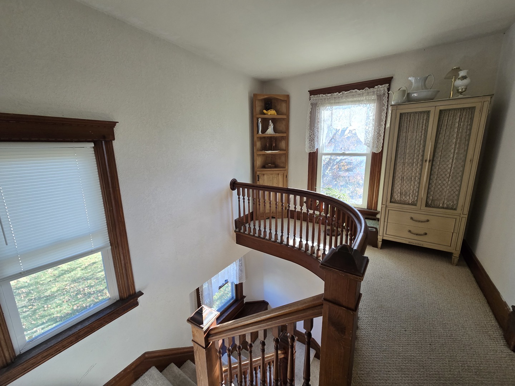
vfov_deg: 89.9
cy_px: 193
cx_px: 258
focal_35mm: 13
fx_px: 193
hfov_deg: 106.2
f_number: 2.2
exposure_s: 1/359
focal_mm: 2.2
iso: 250
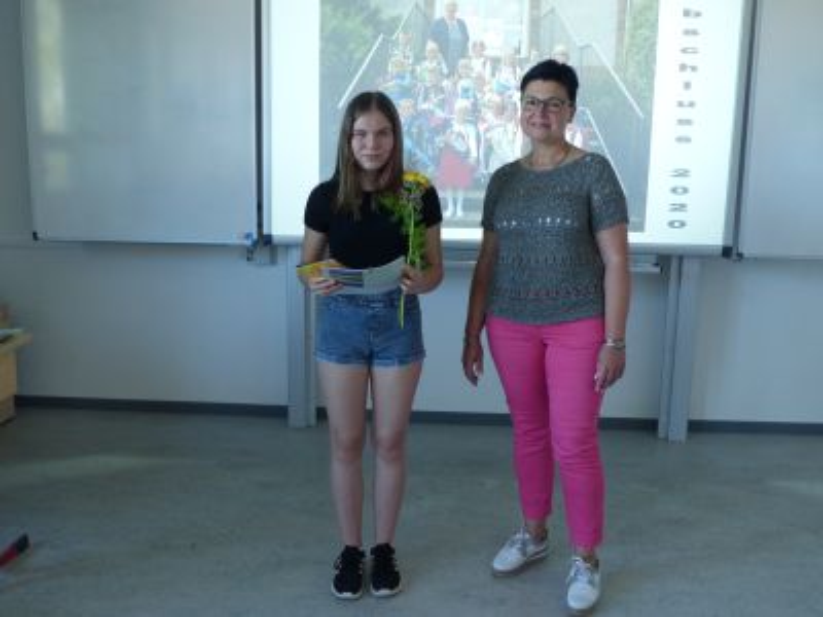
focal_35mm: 36
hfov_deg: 51.4
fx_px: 856
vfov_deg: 39.7
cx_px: 412
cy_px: 308
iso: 320
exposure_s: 1/60
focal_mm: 6.4
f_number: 2.8
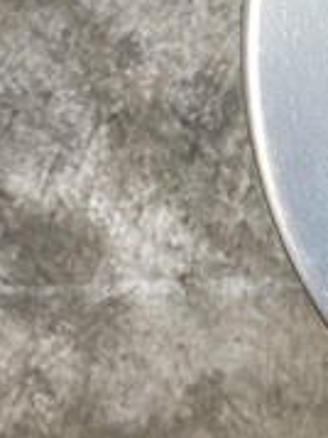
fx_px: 1493
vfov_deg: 16.4
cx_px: 739
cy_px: 28
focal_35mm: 118
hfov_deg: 10.9
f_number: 1.8
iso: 250
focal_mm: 4.25
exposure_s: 1/60
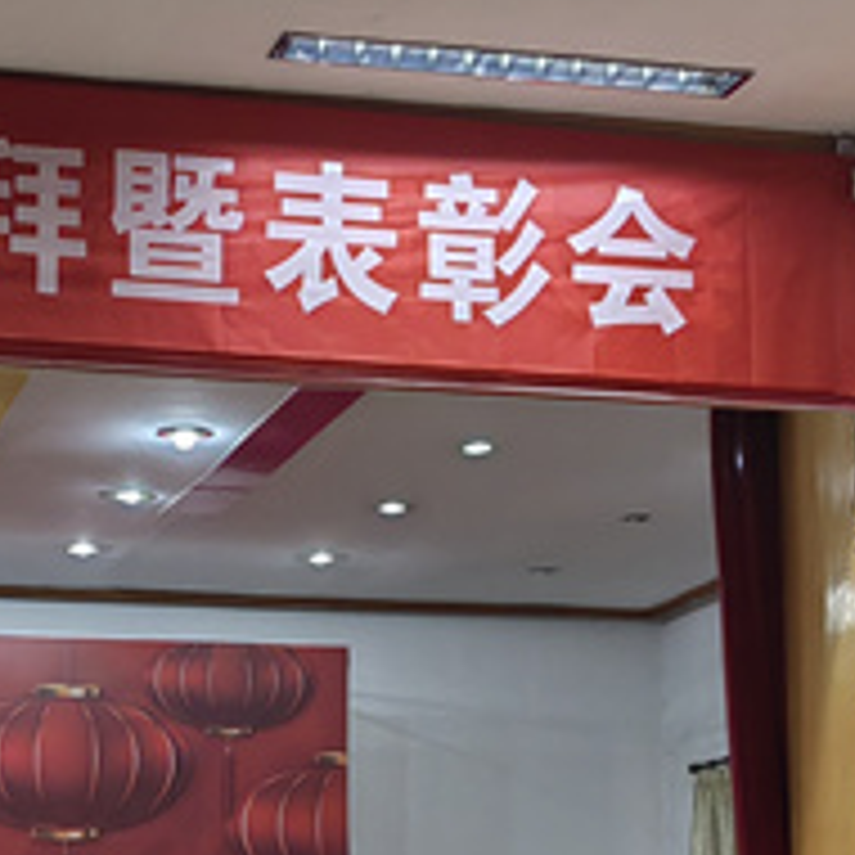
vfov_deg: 18.3
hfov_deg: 18.4
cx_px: 225
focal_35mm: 94
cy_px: 724
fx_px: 2627
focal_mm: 5.52
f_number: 1.9
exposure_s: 1/100
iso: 320
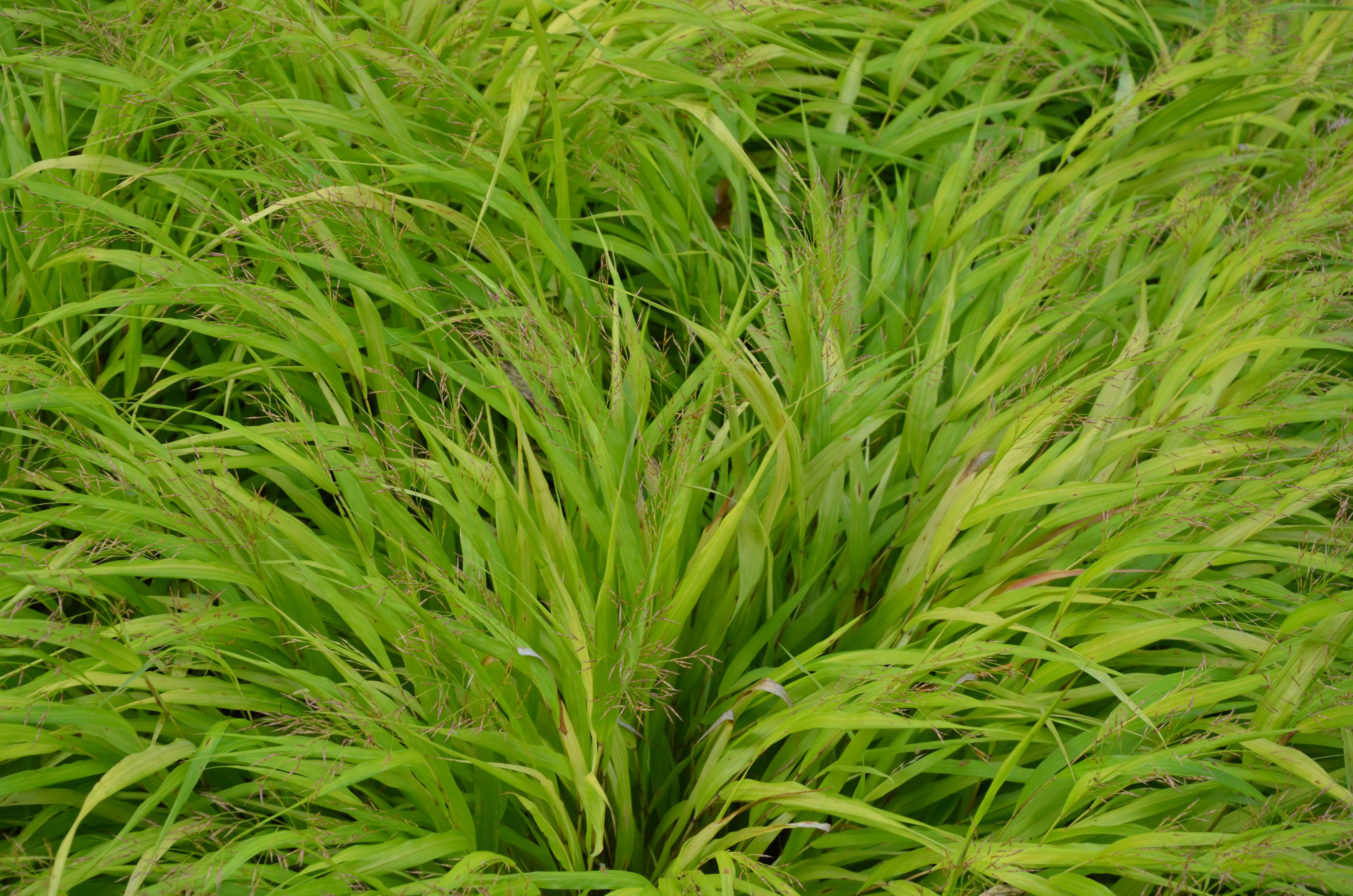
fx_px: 3263
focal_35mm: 87
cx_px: 676
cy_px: 448
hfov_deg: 23.4
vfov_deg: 15.6
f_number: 7.1
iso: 500
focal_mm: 58
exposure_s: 1/200
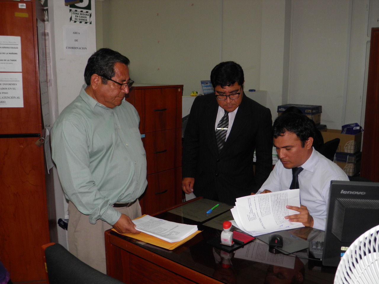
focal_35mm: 35
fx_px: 383
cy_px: 142
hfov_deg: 52.6
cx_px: 190
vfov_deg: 40.7
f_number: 3.1
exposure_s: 1/50
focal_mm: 6.3
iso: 100
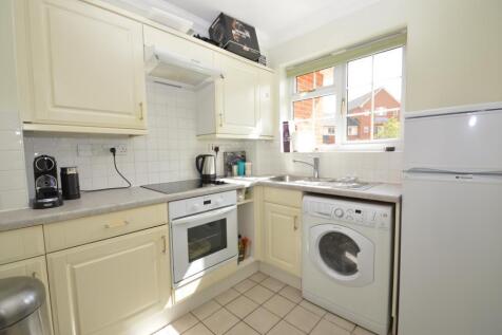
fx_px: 209
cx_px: 251
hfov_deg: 100.4
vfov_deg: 77.3
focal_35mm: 15
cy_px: 168
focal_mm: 10
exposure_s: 1/125
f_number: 5.6
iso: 140
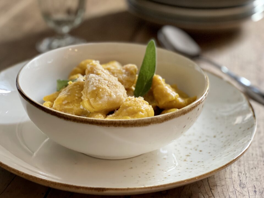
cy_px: 99
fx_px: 488
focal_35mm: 64
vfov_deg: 22.9
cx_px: 132
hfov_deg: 30.3
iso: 400
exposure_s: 1/20
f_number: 2.2
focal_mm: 7.5
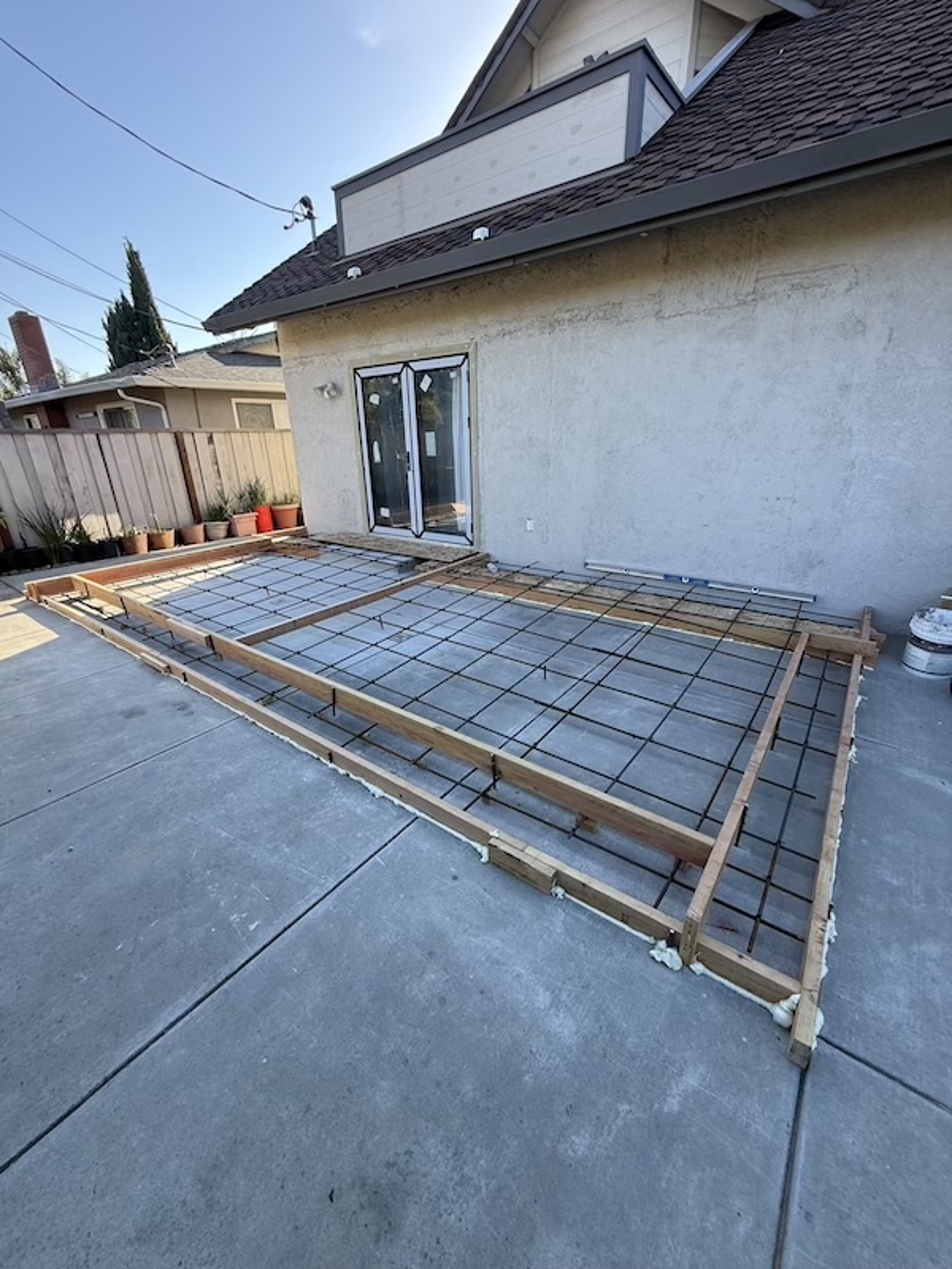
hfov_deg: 85.7
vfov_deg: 102.1
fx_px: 513
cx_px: 476
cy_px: 634
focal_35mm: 14
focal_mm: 2.22
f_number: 2.2
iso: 50
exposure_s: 1/271
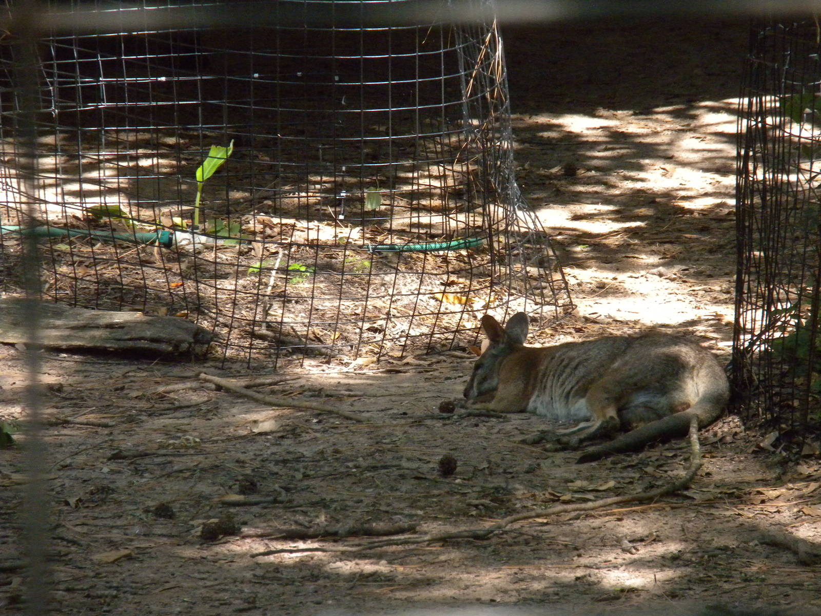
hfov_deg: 7.6
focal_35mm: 260
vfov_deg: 5.7
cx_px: 410
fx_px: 6167
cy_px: 308
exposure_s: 1/296
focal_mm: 46.2
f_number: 5.3
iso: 530
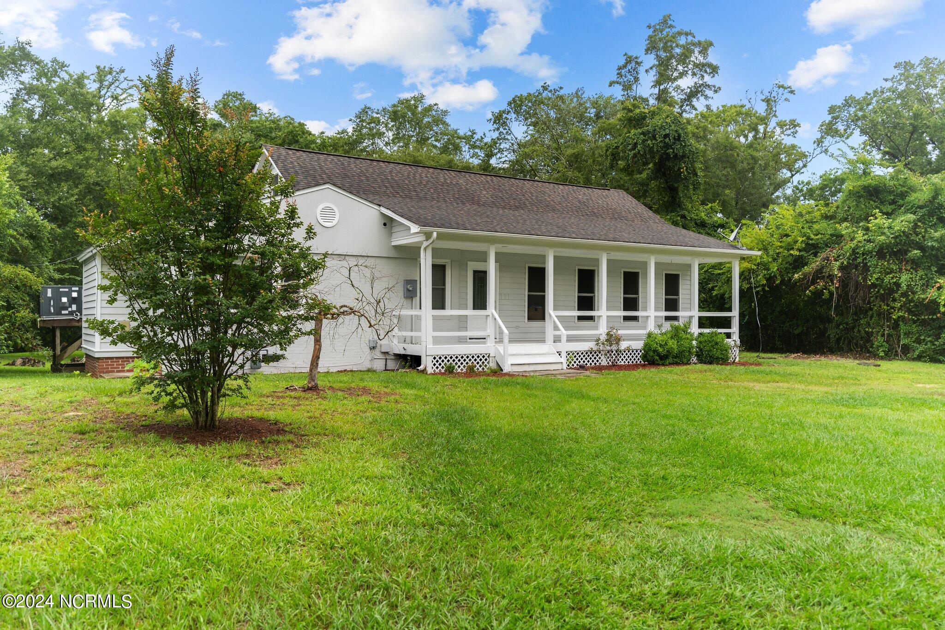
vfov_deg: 46.4
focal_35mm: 28
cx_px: 472
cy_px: 315
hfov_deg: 65.5
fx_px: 735
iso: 100
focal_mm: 28
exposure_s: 1/250
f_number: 2.8
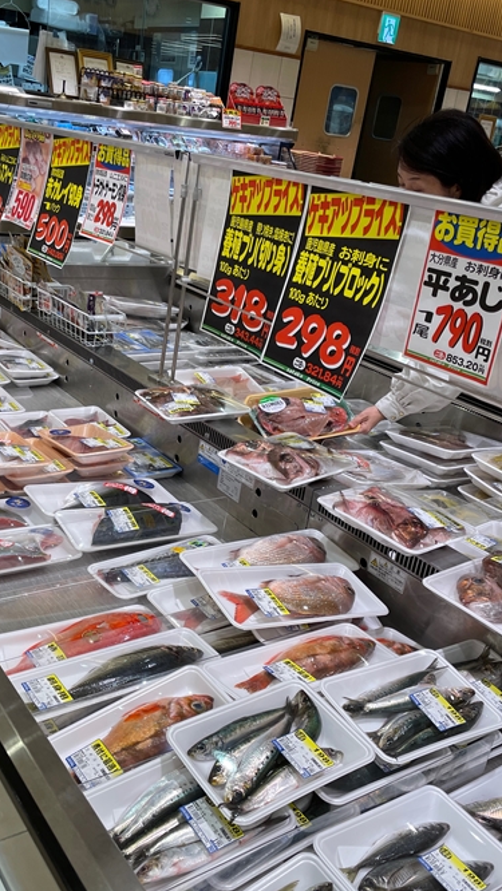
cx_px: 175
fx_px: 804
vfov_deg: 58.0
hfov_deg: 34.4
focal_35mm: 34
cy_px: 462
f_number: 1.6
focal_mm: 4.2
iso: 32
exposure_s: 1/120
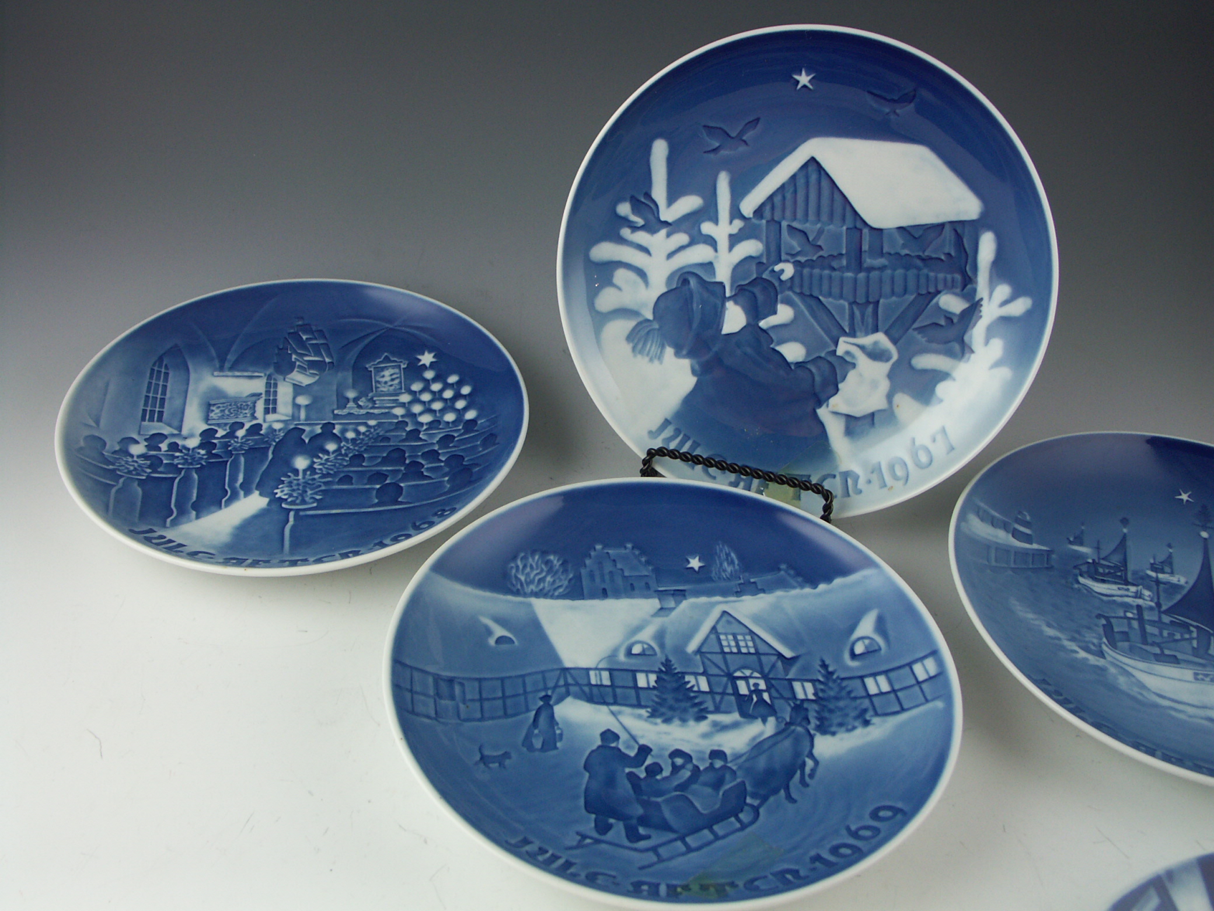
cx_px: 607
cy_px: 456
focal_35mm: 33
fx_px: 1157
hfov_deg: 55.4
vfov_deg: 42.9
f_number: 3.5
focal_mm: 8.5
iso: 100
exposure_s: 1/60
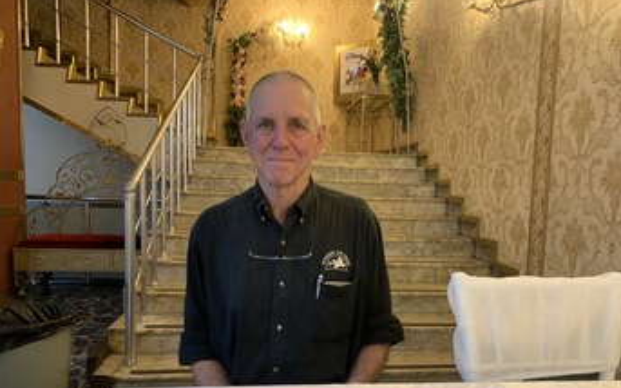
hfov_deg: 66.5
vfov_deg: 44.3
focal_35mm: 28
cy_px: 231
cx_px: 313
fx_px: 474
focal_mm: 4.25
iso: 320
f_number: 1.8
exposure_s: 1/33
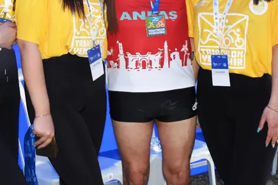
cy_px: 13
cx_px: 111
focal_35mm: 91
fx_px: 703
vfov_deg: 14.8
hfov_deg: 22.3
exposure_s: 1/60
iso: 400
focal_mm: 30
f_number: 8
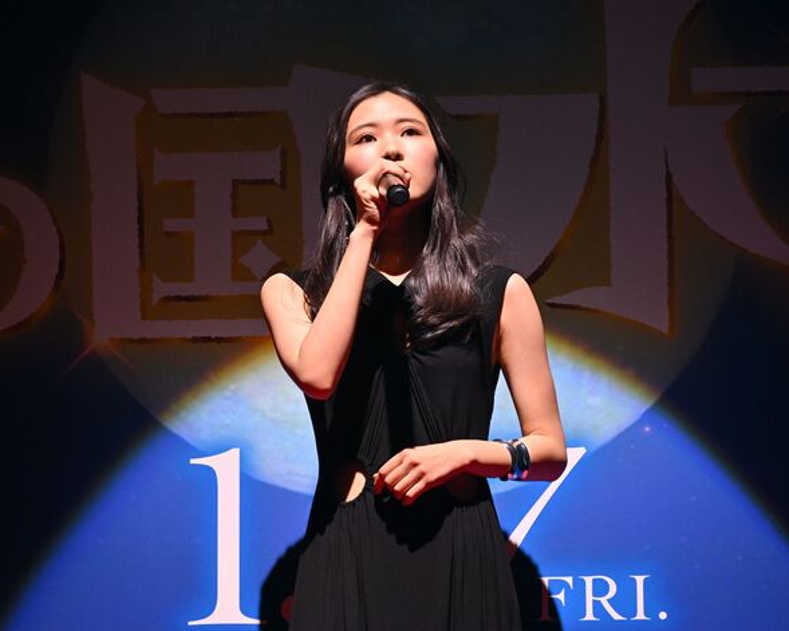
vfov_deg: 7.2
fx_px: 5020
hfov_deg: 9.0
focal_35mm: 215
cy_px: 316
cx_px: 394
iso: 2000
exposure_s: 1/200
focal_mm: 190
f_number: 6.3
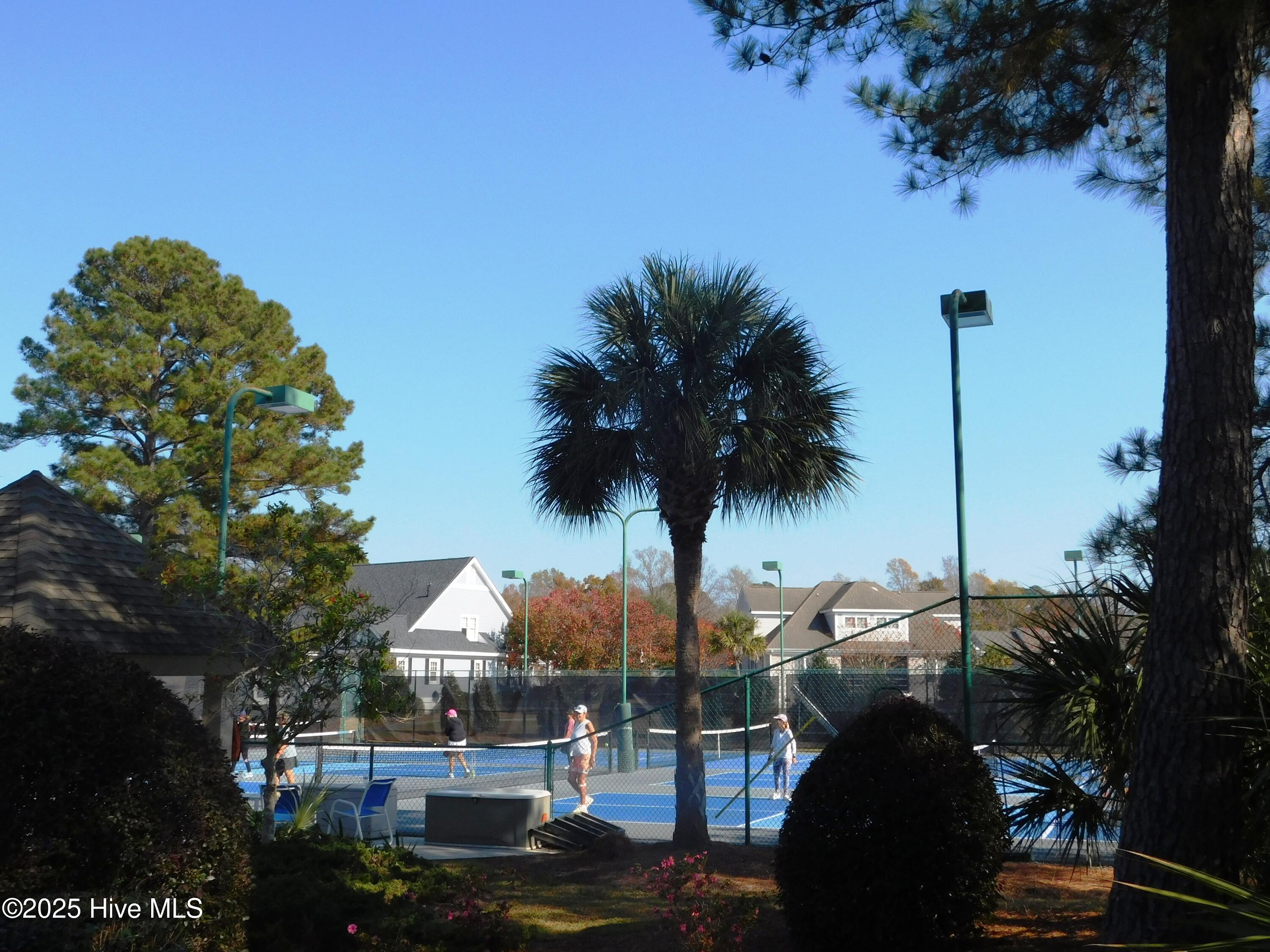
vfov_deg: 39.7
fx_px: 1321
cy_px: 476
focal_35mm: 36
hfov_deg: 51.4
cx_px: 635
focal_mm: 6.3
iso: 125
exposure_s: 1/1250
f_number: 3.5
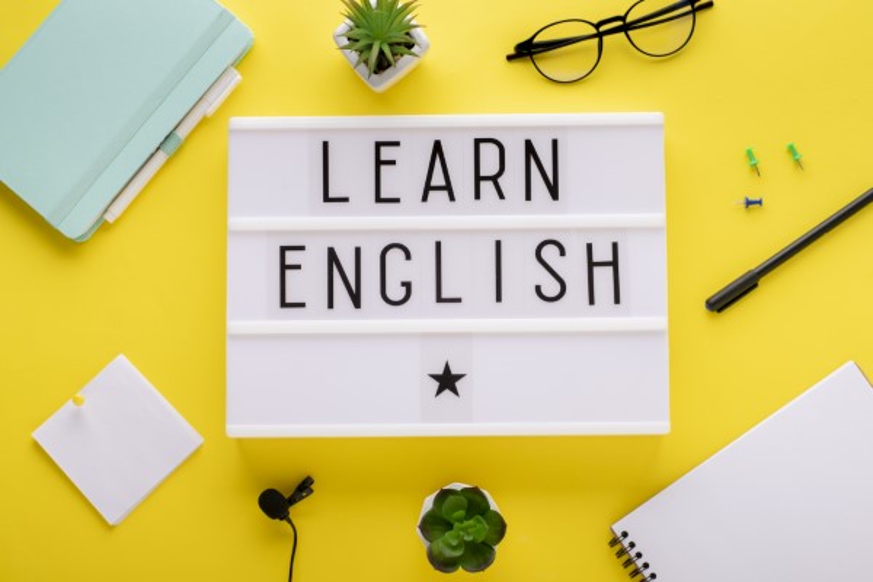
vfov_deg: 18.2
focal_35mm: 75
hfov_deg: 27.0
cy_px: 291
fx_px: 1819
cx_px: 436
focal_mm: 50
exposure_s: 1/160
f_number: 7.1
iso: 100
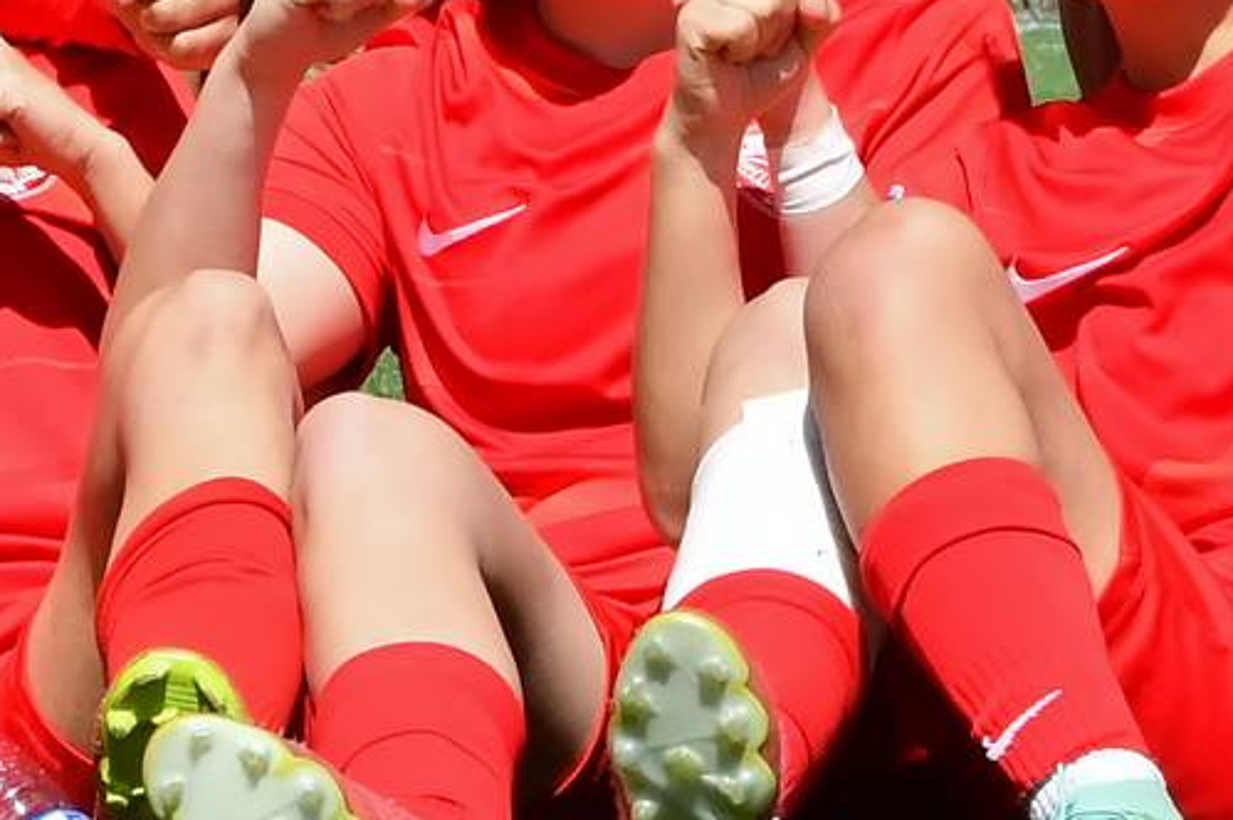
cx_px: -457
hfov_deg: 3.8
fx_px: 18448
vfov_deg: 2.5
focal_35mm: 539
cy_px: -603
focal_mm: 70
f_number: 14
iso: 800
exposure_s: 1/1000
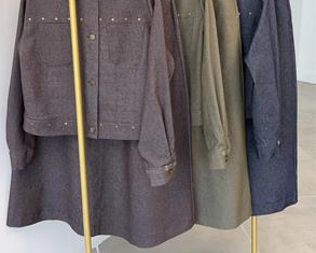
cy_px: 43
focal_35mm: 66
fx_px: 618
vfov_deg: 22.8
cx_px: 151
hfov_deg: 28.7
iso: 64
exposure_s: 1/128
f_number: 1.78
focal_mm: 6.76
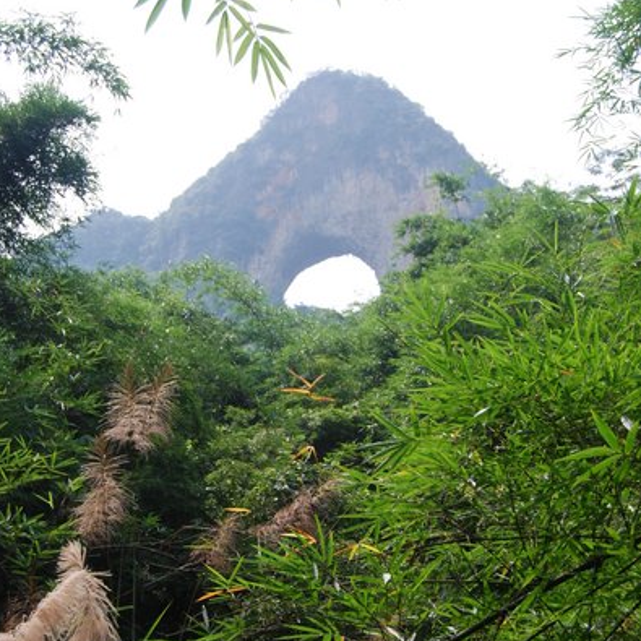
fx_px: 1383
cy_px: 420
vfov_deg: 26.0
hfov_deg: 26.1
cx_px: 316
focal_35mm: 66
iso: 100
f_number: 6.3
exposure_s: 1/160
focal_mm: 34
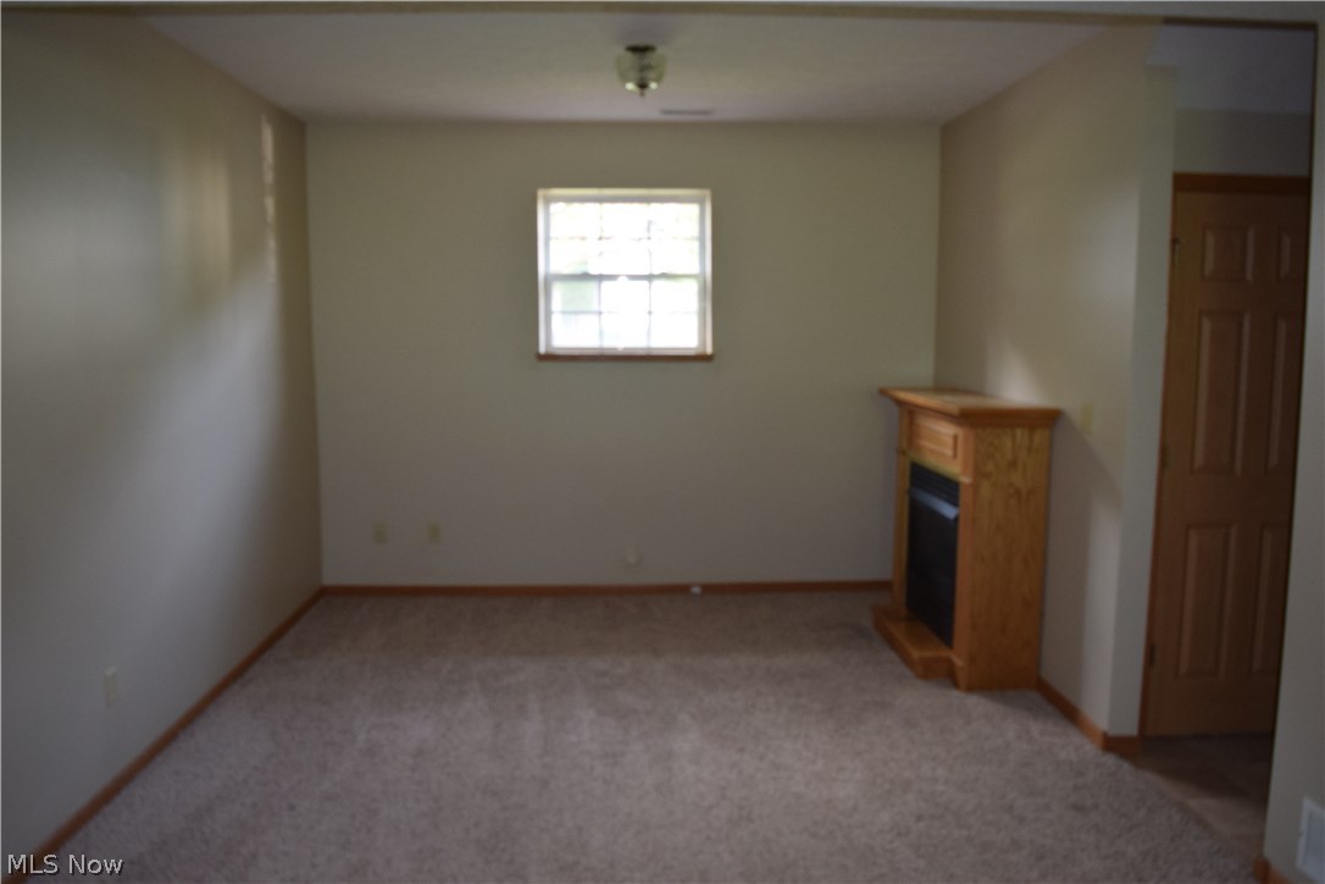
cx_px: 662
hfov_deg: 67.4
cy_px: 442
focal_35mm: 27
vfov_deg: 47.9
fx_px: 994
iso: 800
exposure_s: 1/60
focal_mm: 18
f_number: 4
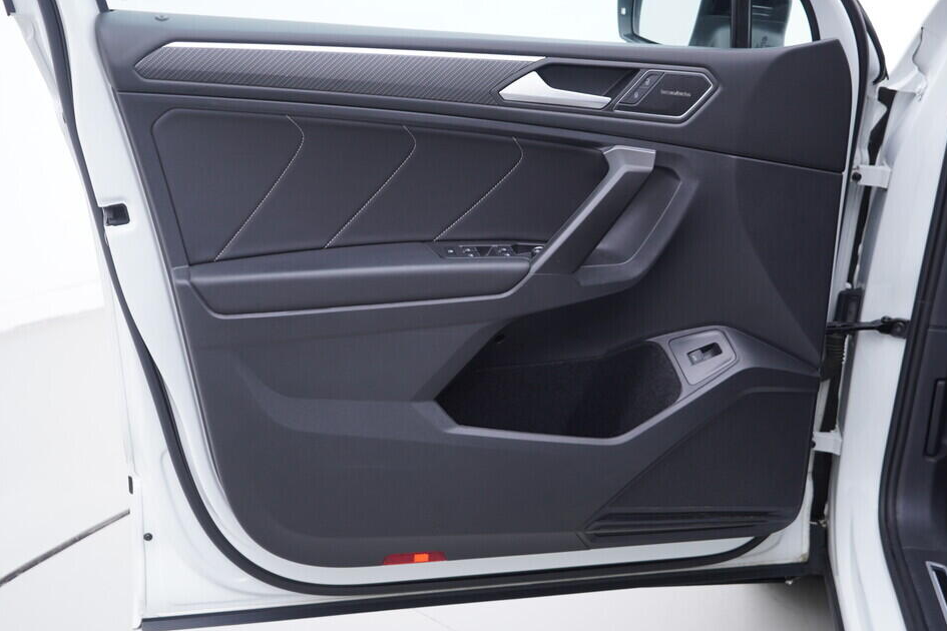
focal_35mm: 39
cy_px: 325
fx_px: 1026
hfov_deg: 49.6
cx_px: 464
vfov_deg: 34.2
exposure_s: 1/40
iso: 125
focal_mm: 24
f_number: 3.2
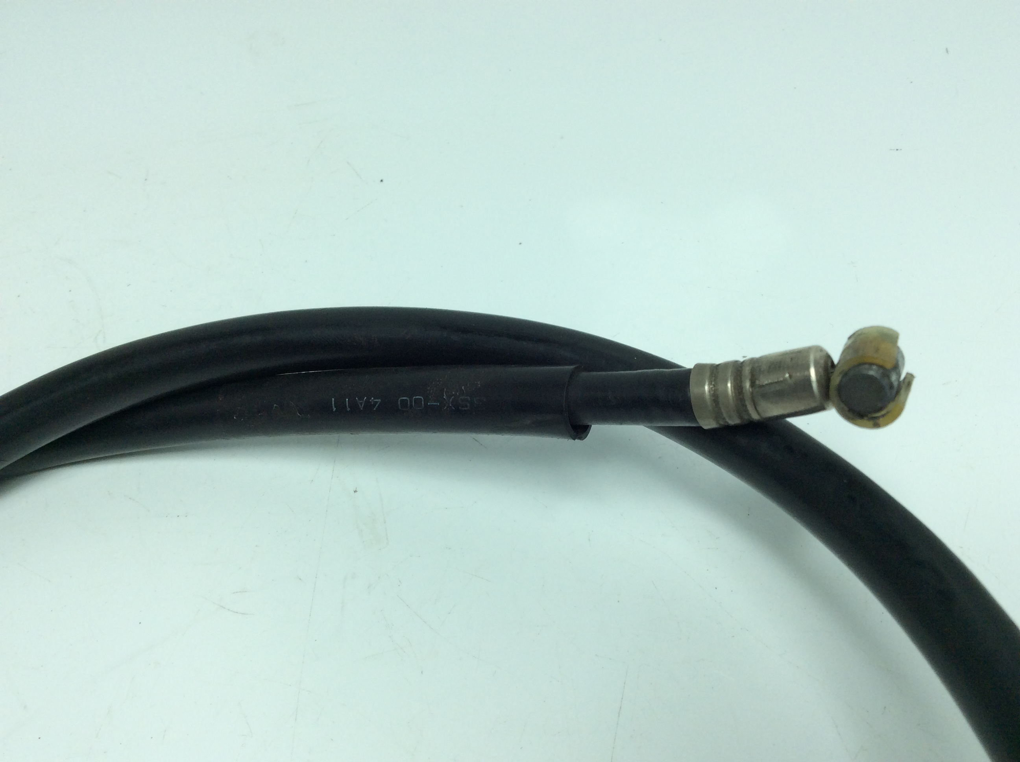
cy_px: 381
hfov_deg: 56.9
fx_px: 942
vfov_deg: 44.1
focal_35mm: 32
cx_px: 510
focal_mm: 3.3
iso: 32
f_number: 2.4
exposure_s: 1/476
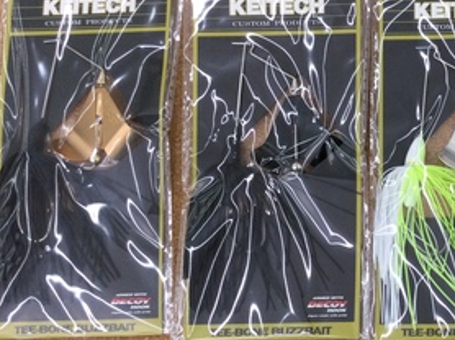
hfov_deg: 27.0
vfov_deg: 21.9
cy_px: 160
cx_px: 476
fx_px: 880
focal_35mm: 67
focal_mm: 3.3
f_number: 2.4
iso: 32
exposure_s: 1/40
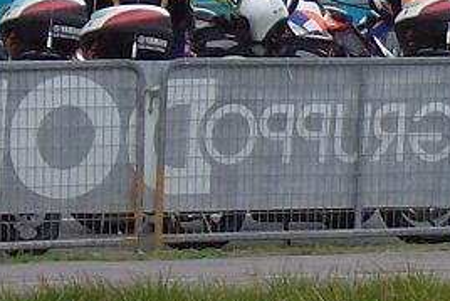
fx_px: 5353
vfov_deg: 3.2
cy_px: -162
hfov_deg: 4.8
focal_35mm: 428
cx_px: 549
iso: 100
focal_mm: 18
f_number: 4.8
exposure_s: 1/345
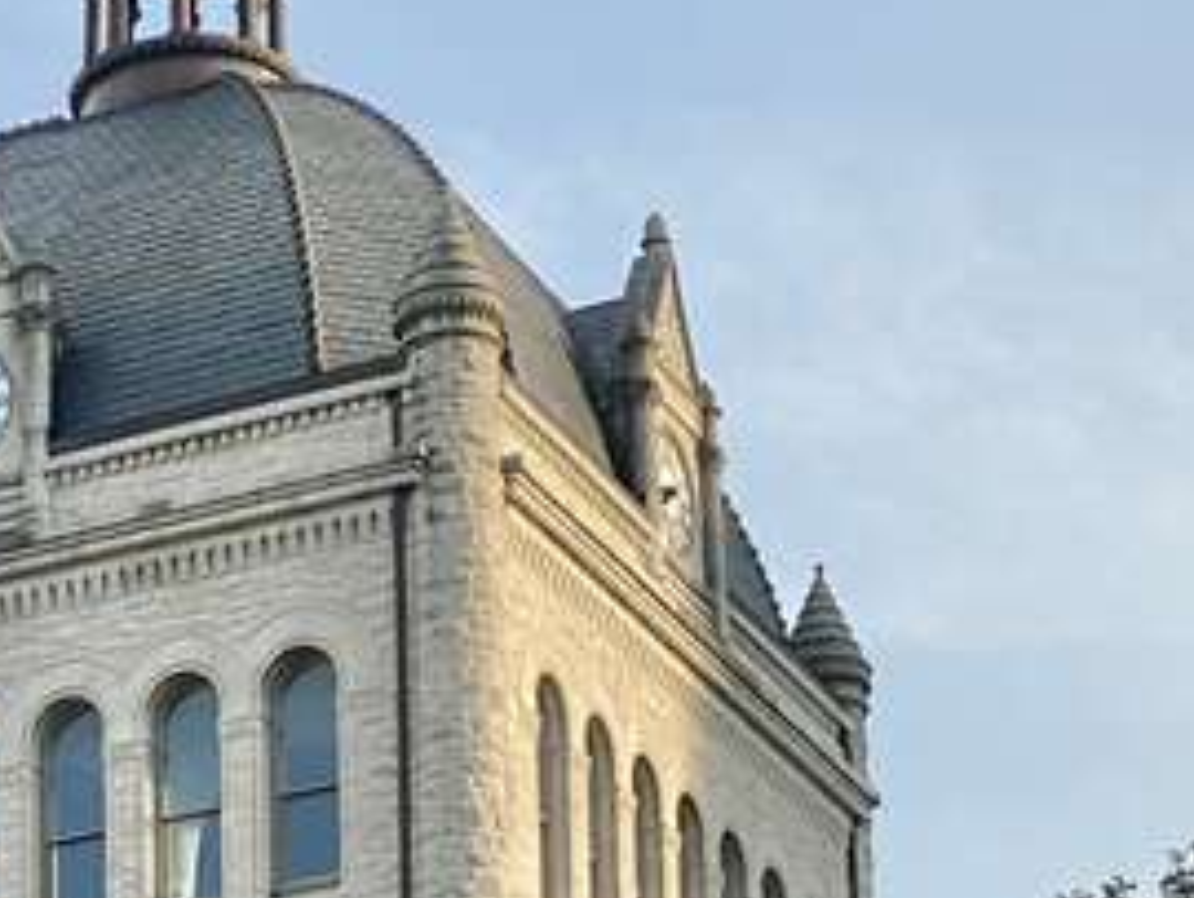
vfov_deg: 9.6
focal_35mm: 154
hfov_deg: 12.6
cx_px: -62
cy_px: 739
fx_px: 5317
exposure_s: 1/1115
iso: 20
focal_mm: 6
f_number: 2
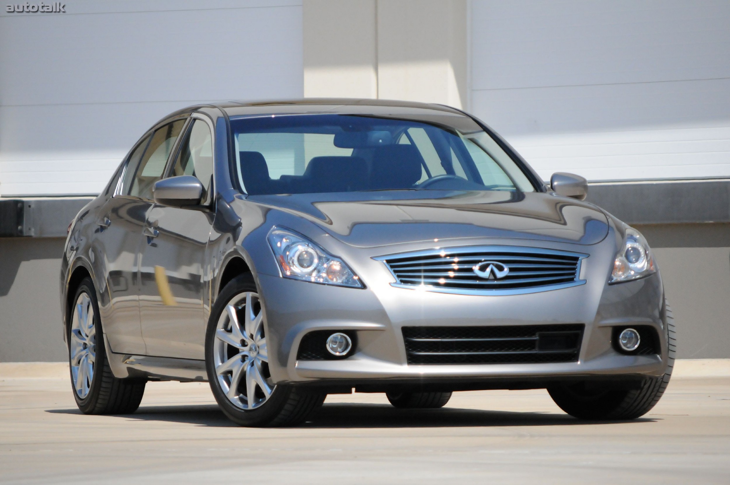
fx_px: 5317
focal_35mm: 262
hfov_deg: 7.9
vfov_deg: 5.2
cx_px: 365
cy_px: 242
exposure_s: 1/8000
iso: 2000
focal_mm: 175
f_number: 5.6
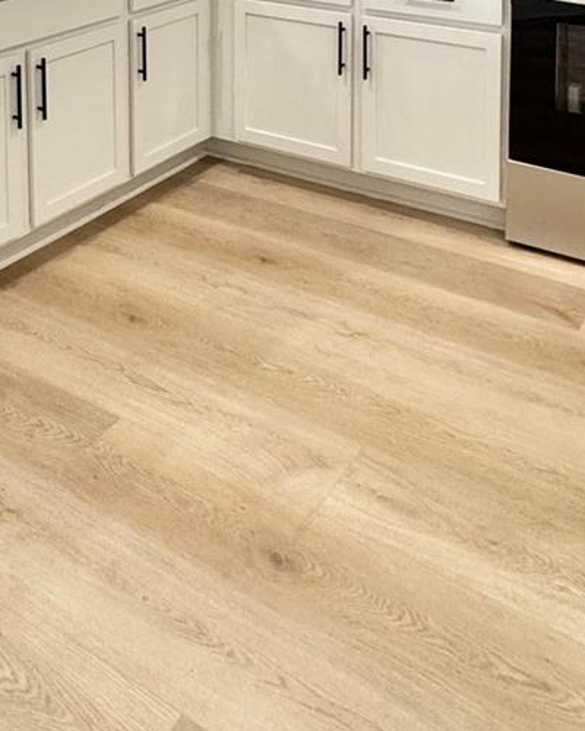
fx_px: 909
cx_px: 254
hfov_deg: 35.6
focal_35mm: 42
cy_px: -127
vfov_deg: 35.4
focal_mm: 2.22
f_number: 2.2
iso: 250
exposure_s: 1/120
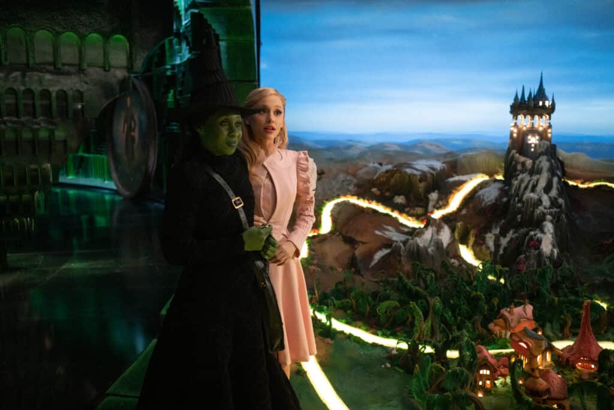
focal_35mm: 35
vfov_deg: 37.9
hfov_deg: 54.4
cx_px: 307
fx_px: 597
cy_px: 205
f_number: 2.8
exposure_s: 1/160
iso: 4000
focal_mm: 35
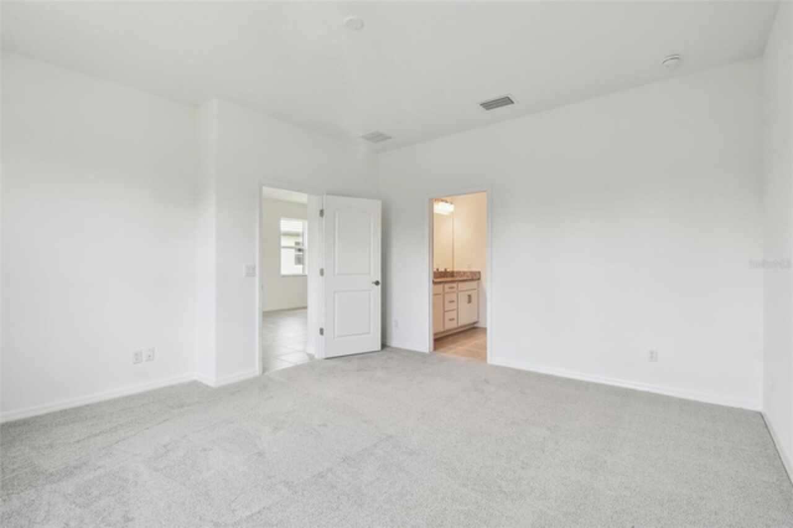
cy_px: 264
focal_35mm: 15
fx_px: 330
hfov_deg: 100.4
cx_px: 396
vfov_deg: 77.3
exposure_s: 1/40
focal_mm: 10
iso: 100
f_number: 7.1
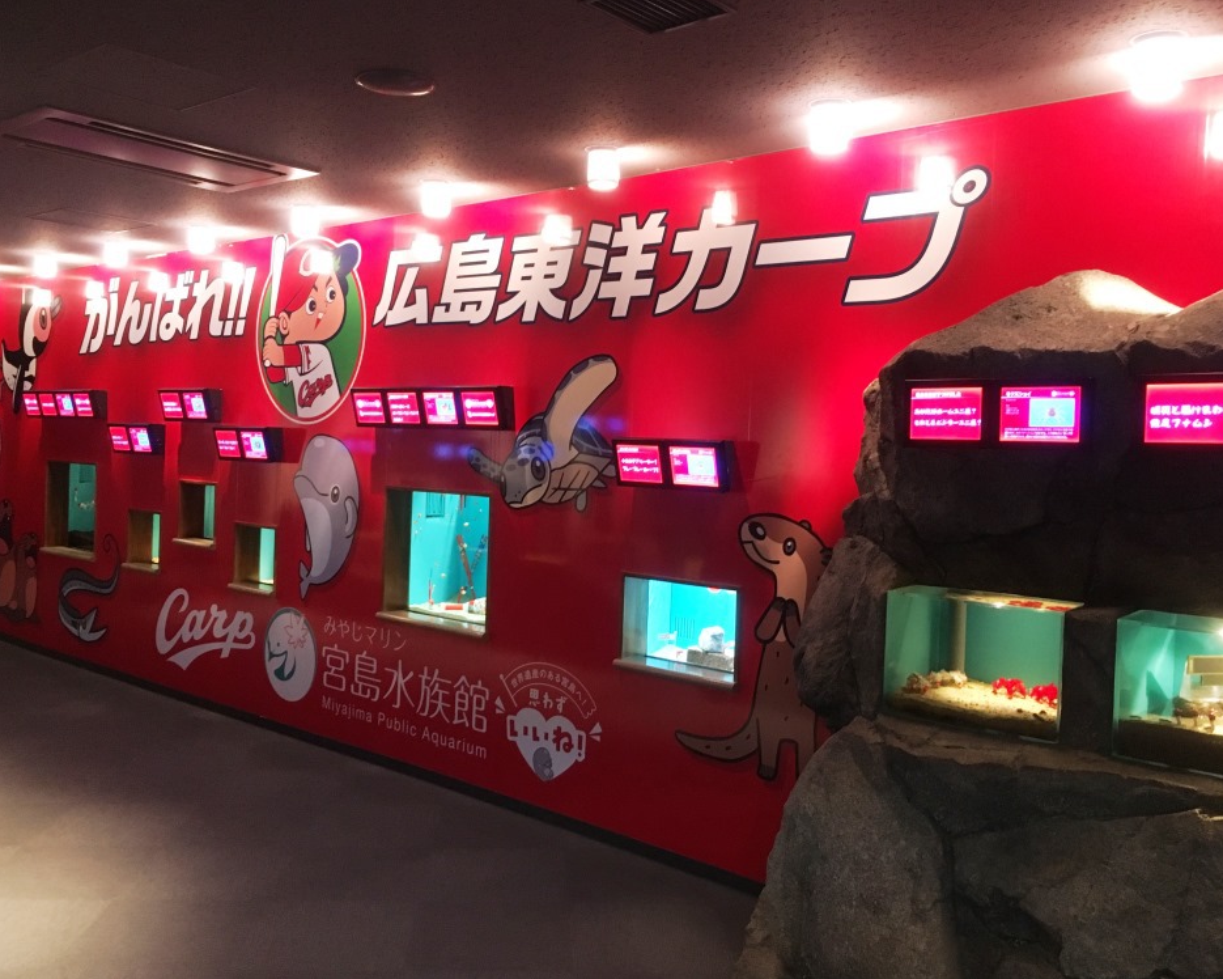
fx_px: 1122
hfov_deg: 57.2
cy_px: 482
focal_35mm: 31
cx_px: 602
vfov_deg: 47.1
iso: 200
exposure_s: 1/24
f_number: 2.2
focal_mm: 4.15
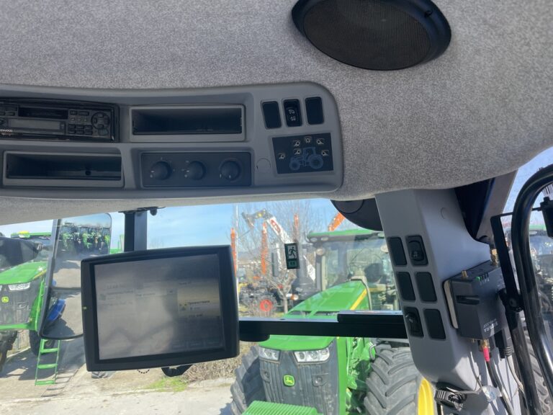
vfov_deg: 53.1
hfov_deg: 67.3
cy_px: 208
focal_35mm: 26
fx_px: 415
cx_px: 276
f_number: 1.6
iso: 50
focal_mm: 4.2
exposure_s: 1/997
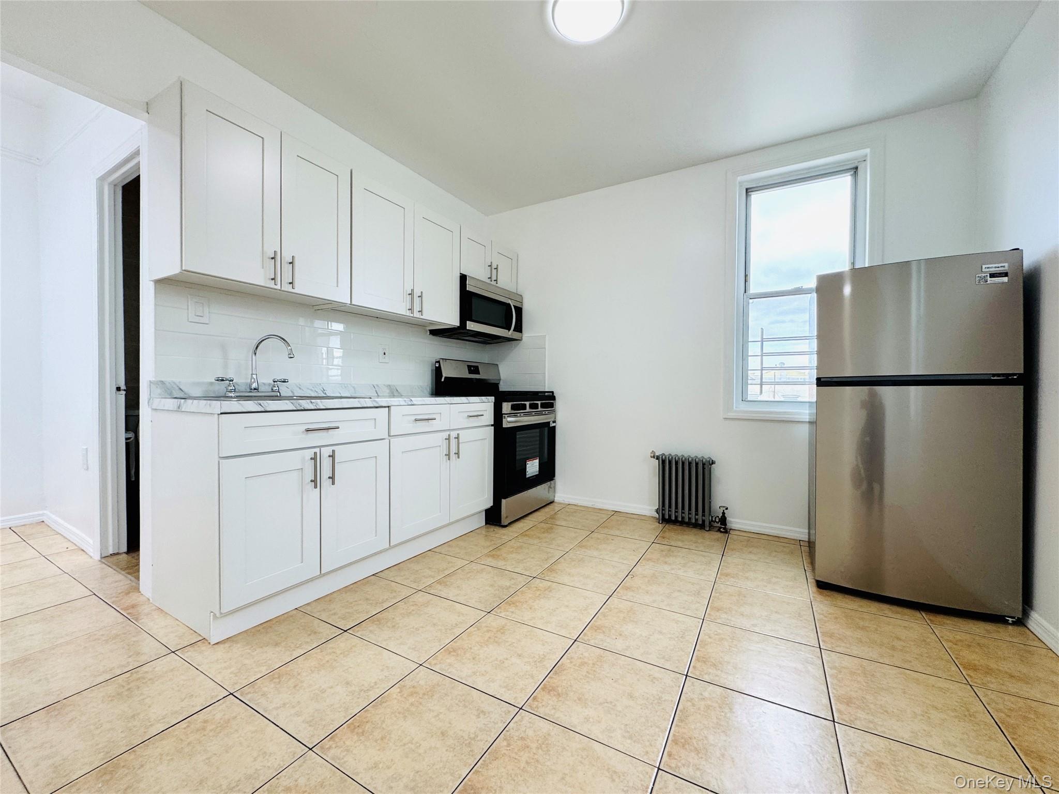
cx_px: 530
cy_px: 397
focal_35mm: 14
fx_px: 428
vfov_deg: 85.7
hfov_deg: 102.1
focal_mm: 2.22
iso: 125
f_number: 2.2
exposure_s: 1/120
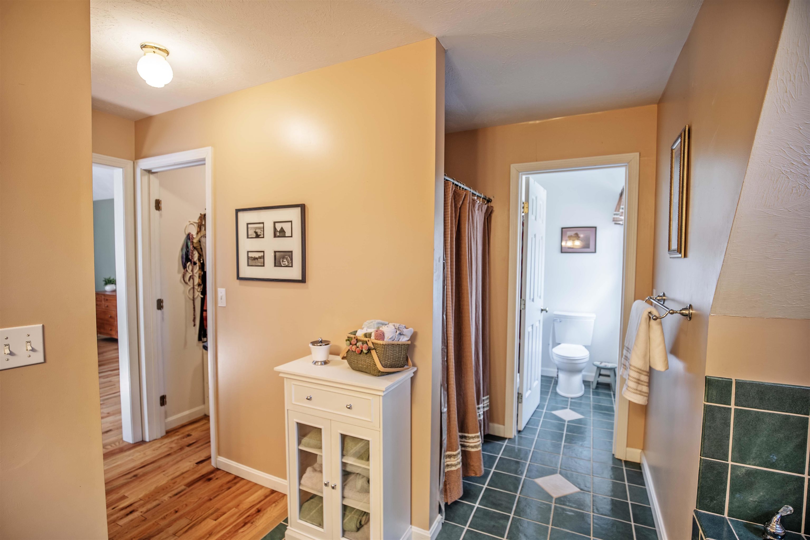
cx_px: 405
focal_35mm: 16
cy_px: 270
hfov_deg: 96.7
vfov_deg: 73.7
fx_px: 360
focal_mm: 16
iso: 100
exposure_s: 1/3
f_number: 4
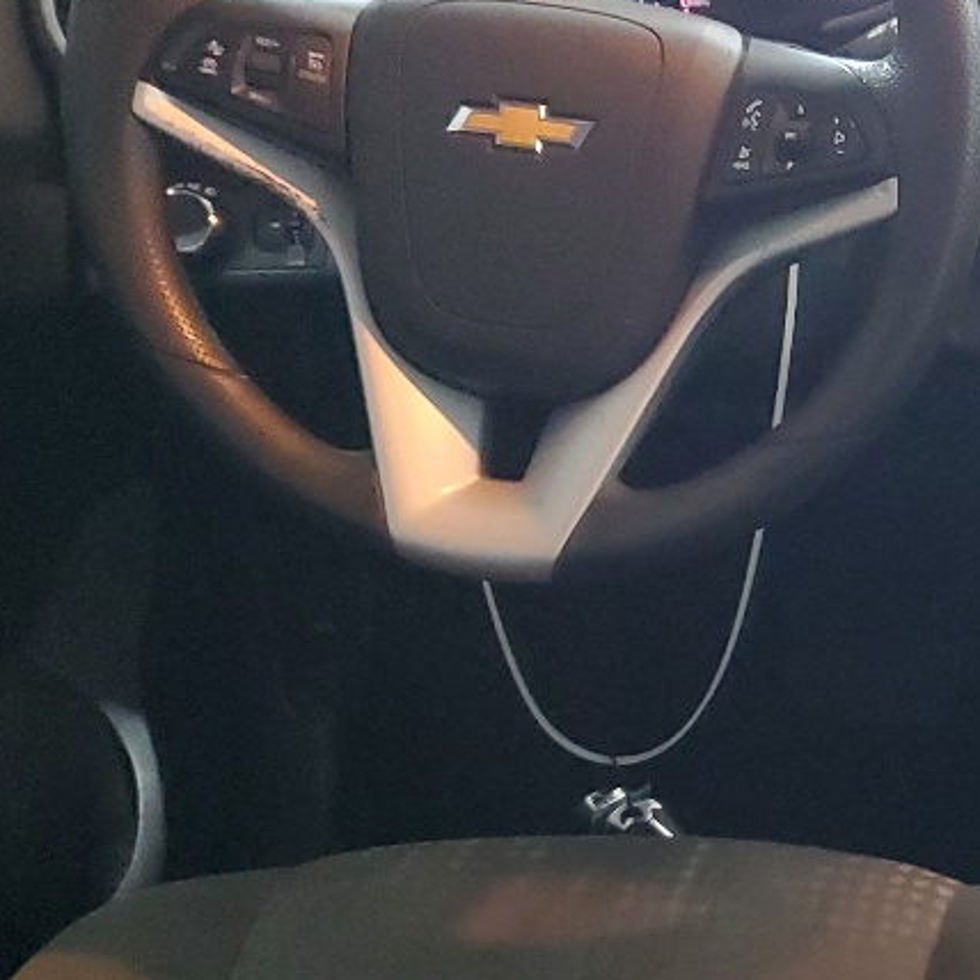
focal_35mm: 86
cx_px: 1211
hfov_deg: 18.9
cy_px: 918
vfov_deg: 19.7
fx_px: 2755
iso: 355
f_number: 1.5
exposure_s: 1/60.2
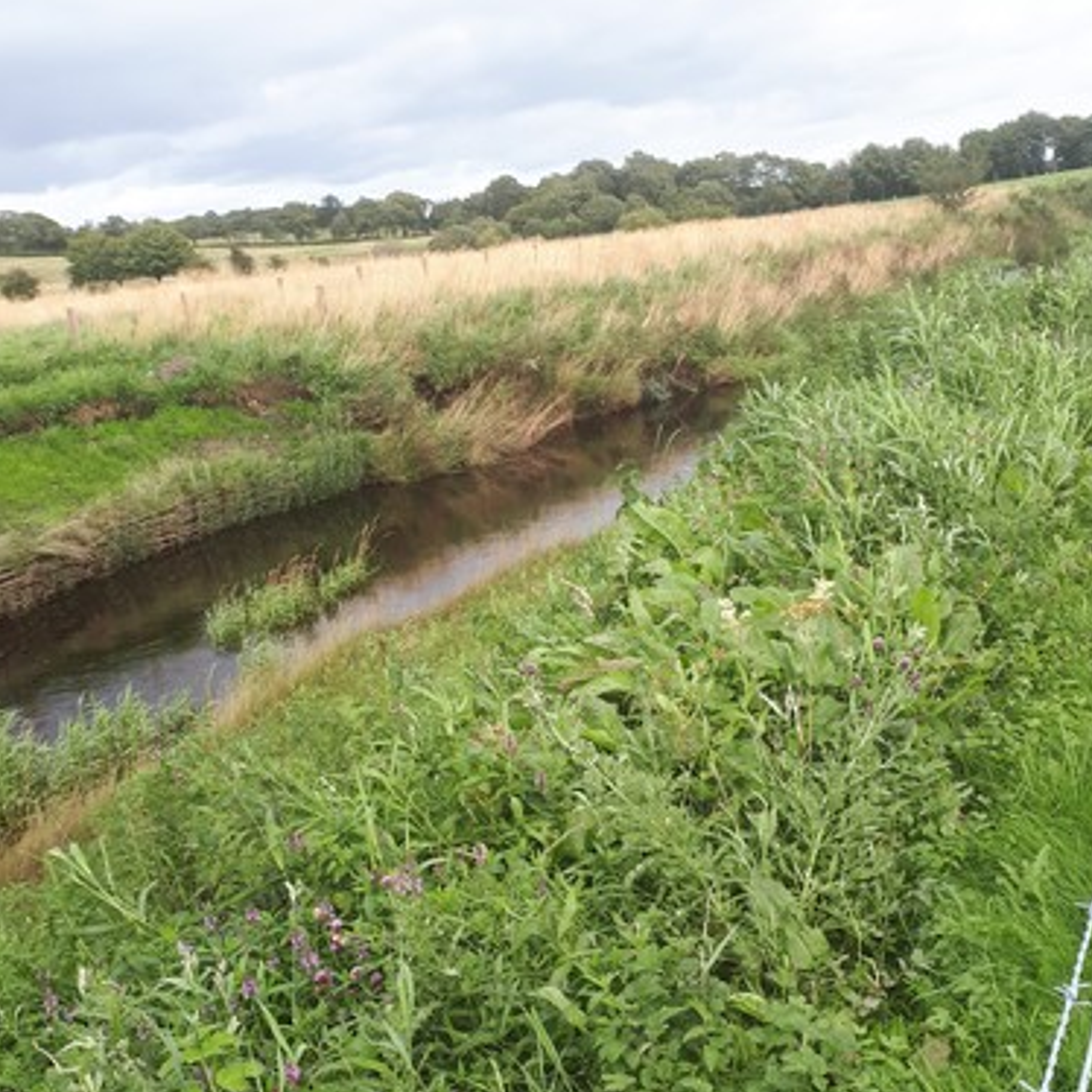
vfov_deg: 47.8
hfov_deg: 48.4
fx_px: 1213
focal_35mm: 34
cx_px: 569
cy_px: 708
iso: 40
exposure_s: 1/290
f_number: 1.9
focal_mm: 3.6
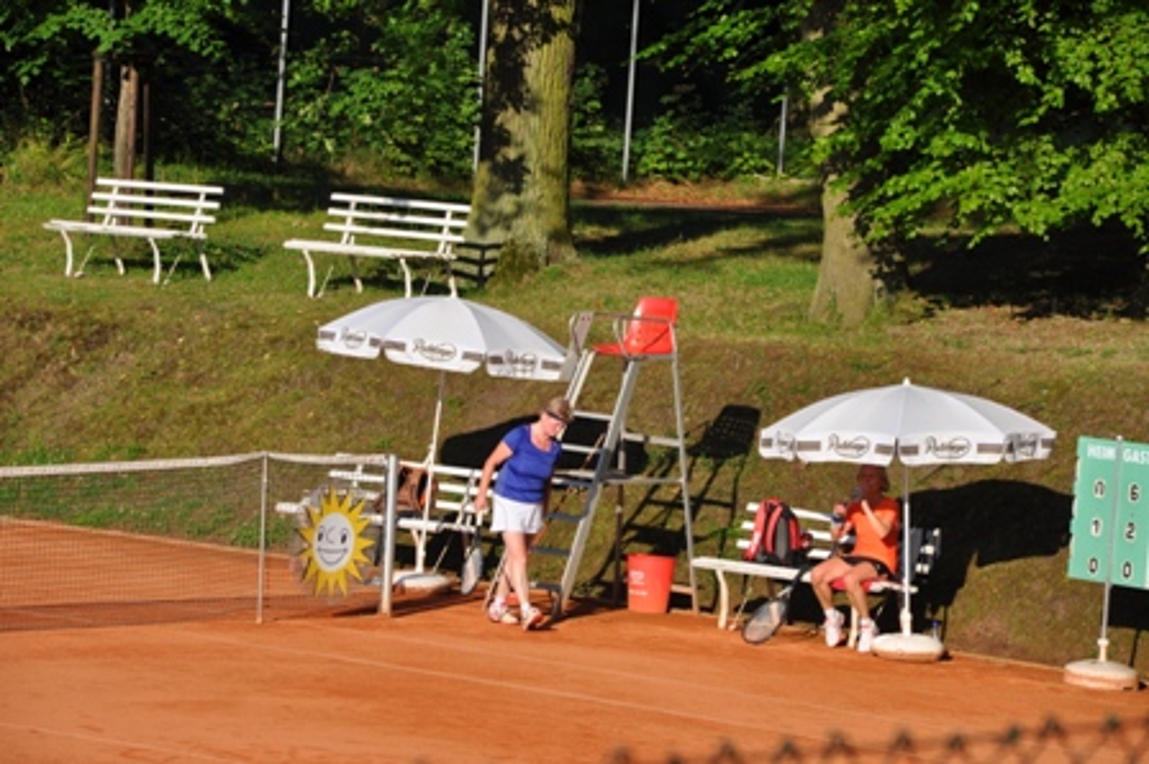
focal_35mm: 158
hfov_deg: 13.0
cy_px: 382
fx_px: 5023
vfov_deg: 8.7
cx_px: 574
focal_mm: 105
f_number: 10
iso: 200
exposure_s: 1/400
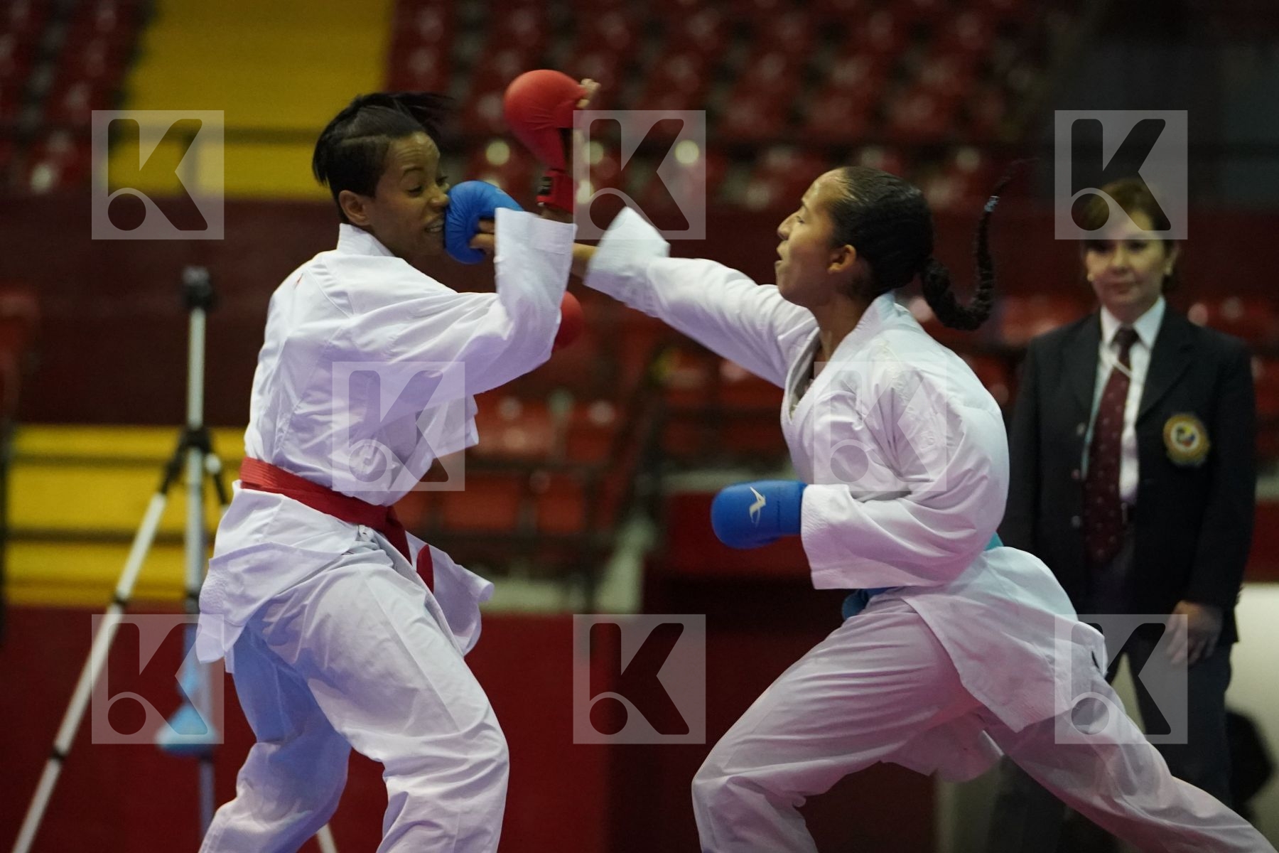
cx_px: 640
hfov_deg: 10.4
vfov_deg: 6.9
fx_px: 7034
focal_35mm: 198
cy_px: 426
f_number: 2.8
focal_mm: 132
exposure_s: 1/640
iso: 6400
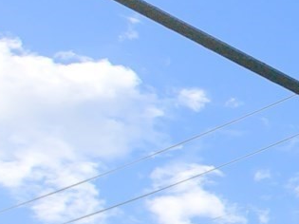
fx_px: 1347
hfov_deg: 9.5
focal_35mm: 156
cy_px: 694
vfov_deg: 8.0
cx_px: 929
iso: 300
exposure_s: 1/4000
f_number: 1.8
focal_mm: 8.67
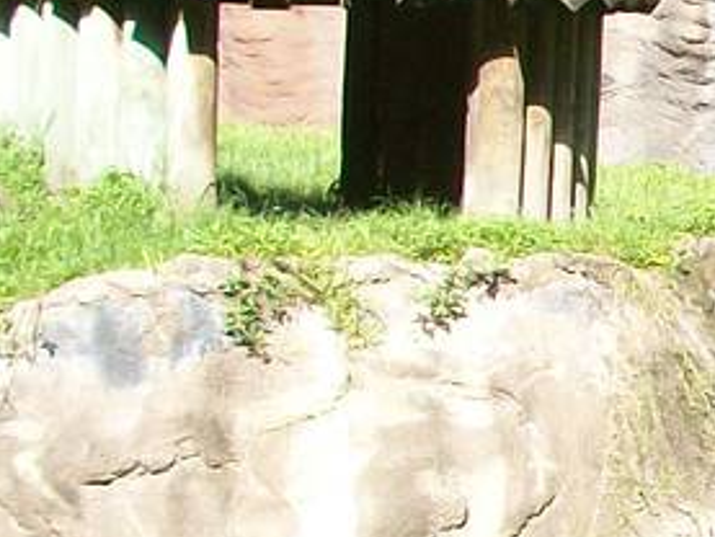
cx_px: 1340
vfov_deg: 7.3
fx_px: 4174
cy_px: 475
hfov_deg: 9.3
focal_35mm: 202
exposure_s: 1/320
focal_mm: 6.3
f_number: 3.1
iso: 80
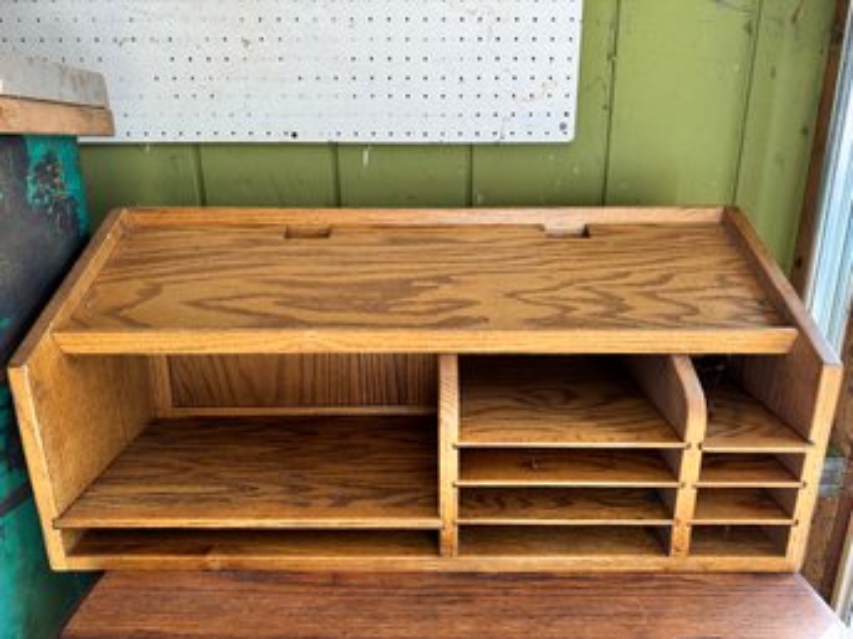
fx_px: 591
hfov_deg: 71.6
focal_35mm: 24
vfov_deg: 56.8
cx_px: 426
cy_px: 320
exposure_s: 1/236
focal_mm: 6.76
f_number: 1.78
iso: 64
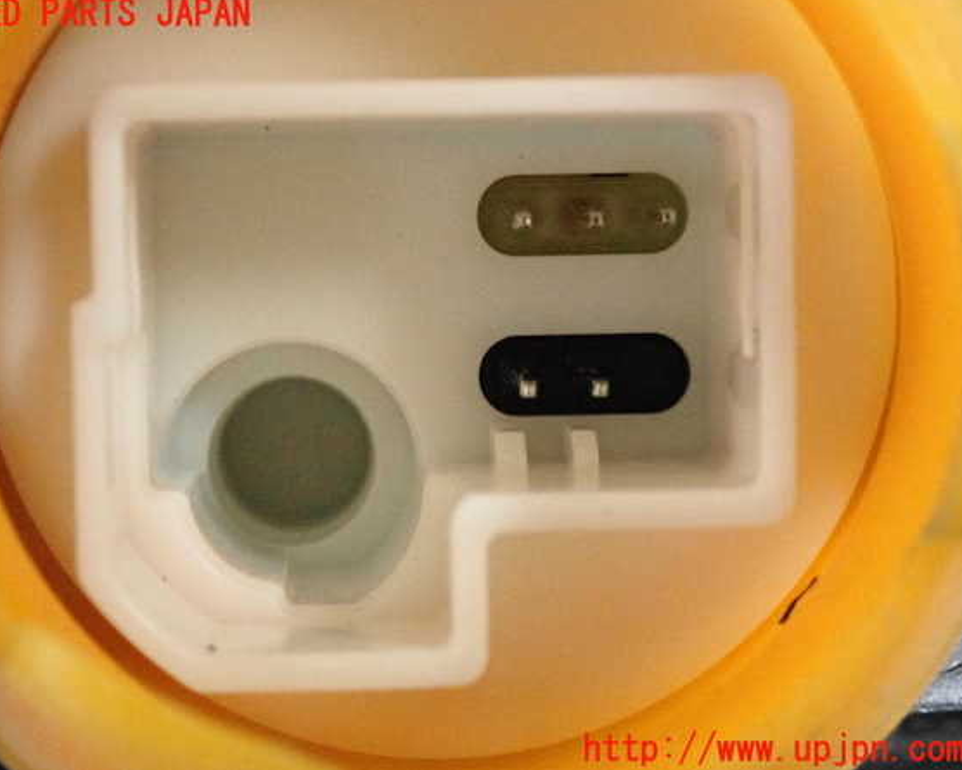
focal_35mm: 99
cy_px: 382
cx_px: 455
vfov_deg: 15.6
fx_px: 2819
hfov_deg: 19.4
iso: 3200
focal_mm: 16.79
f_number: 4.7
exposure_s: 1/125
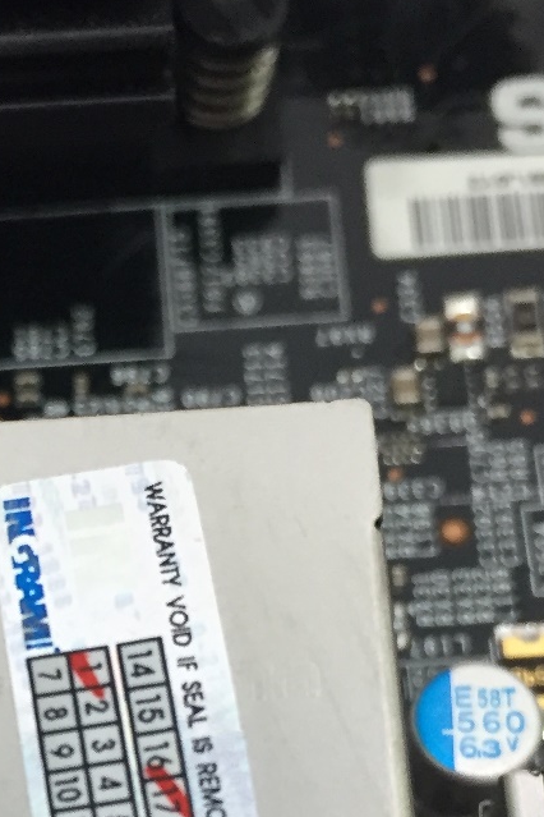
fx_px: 1745
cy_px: 703
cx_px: 3
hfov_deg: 17.3
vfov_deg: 25.6
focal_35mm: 77
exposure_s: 1/33
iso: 160
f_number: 2.2
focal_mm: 4.15
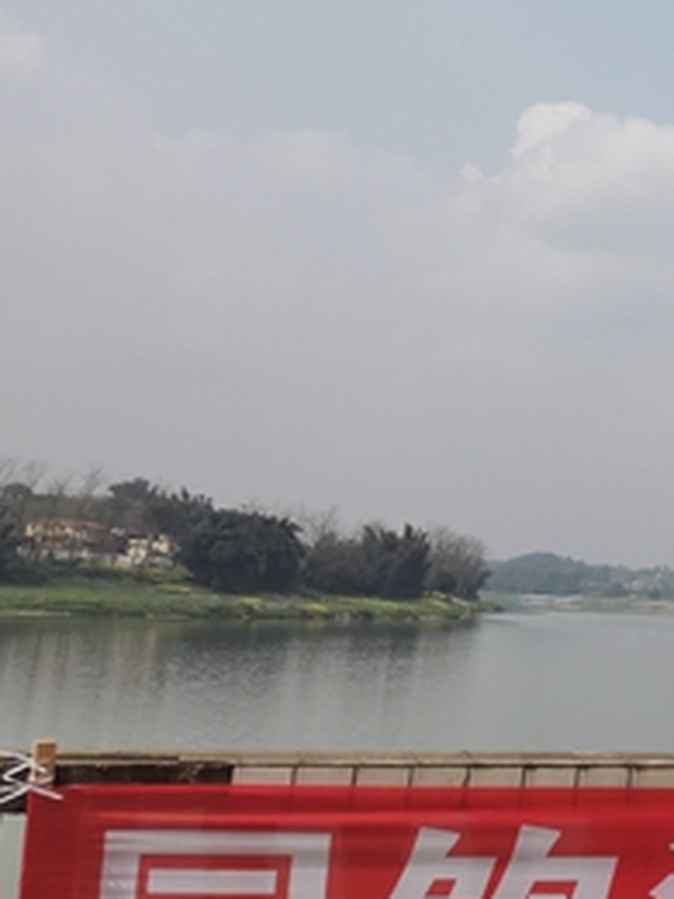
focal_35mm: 64
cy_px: 391
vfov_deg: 30.2
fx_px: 1662
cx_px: 1099
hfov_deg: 19.1
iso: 50
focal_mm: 4.75
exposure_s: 1/2439
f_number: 1.8
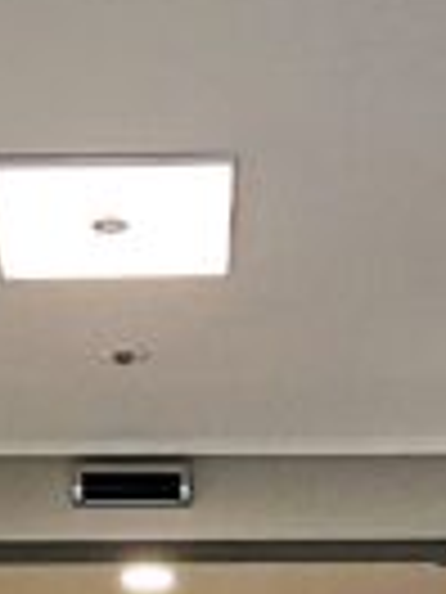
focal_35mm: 101
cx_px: 194
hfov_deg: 14.6
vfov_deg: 15.5
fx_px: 1735
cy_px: 1192
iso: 80
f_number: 2.2
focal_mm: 2.2
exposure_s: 1/120
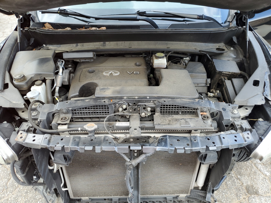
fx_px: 204
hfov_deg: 67.3
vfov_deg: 53.1
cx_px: 136
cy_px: 102
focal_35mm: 26
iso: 50
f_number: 1.5
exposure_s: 1/172
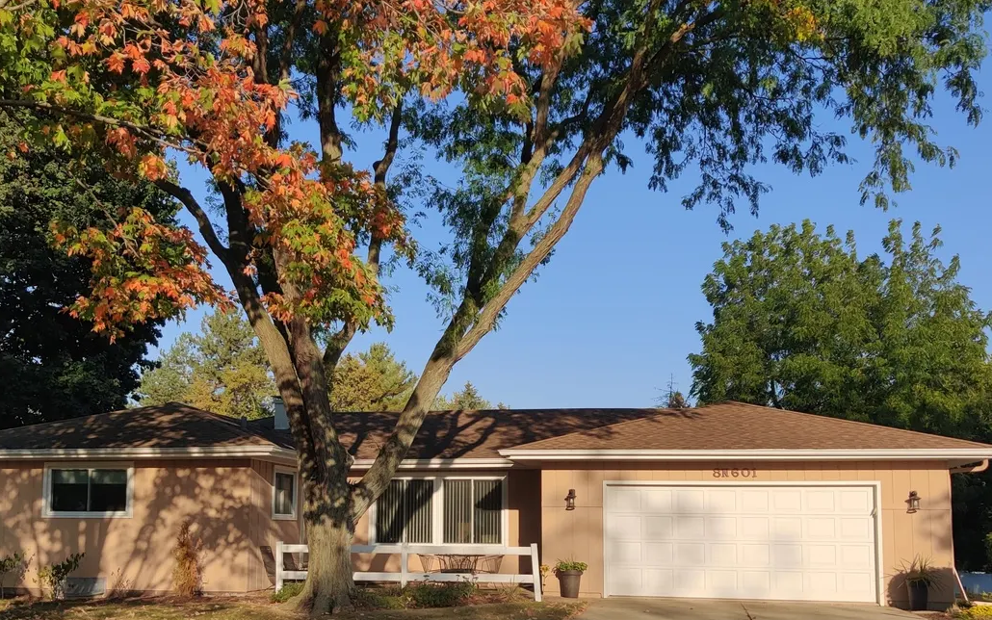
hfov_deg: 49.2
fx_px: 1082
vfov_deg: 31.7
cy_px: 426
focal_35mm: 40
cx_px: 468
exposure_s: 1/2437
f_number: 1.65
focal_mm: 4.75
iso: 125
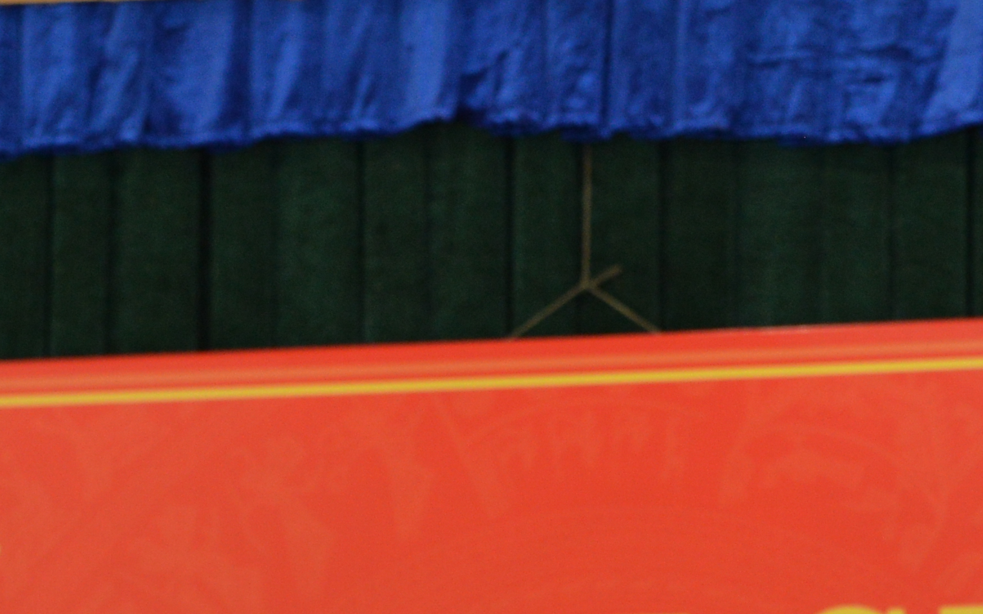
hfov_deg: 10.3
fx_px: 5385
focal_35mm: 201
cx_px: 1033
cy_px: 882
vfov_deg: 6.5
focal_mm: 50
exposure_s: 1/60
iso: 800
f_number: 5.6
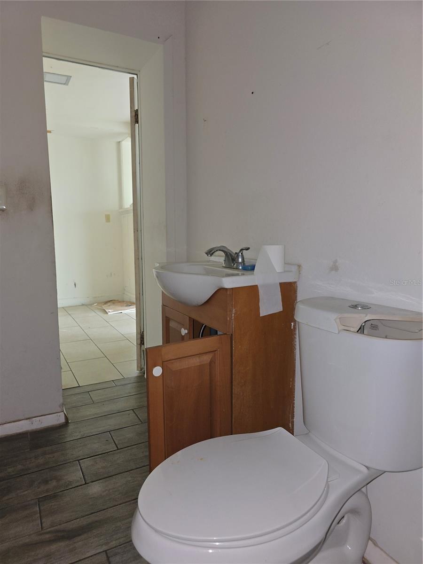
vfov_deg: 73.9
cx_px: 212
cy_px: 282
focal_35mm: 23
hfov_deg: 58.9
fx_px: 375
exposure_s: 1/40
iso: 100
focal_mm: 6.3
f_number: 1.7
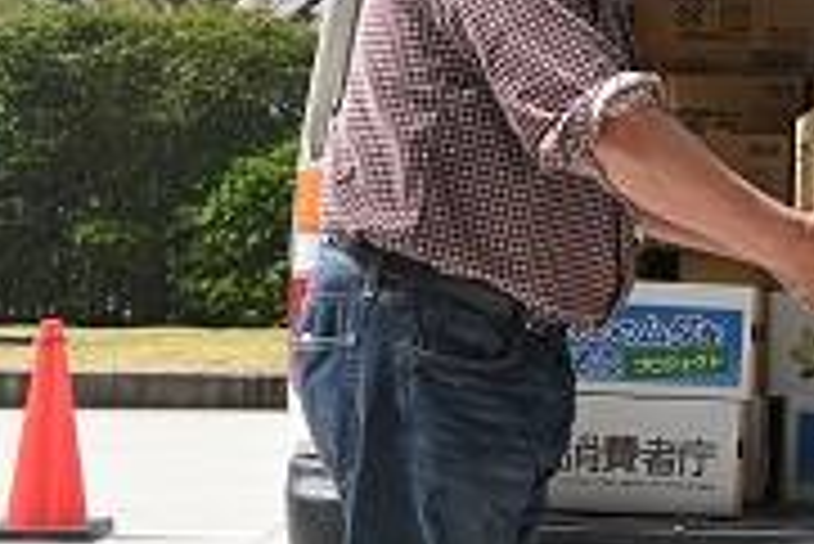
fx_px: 2477
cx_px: 958
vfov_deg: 12.5
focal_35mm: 109
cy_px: 243
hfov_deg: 17.8
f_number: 5.6
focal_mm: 25
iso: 100
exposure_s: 1/250
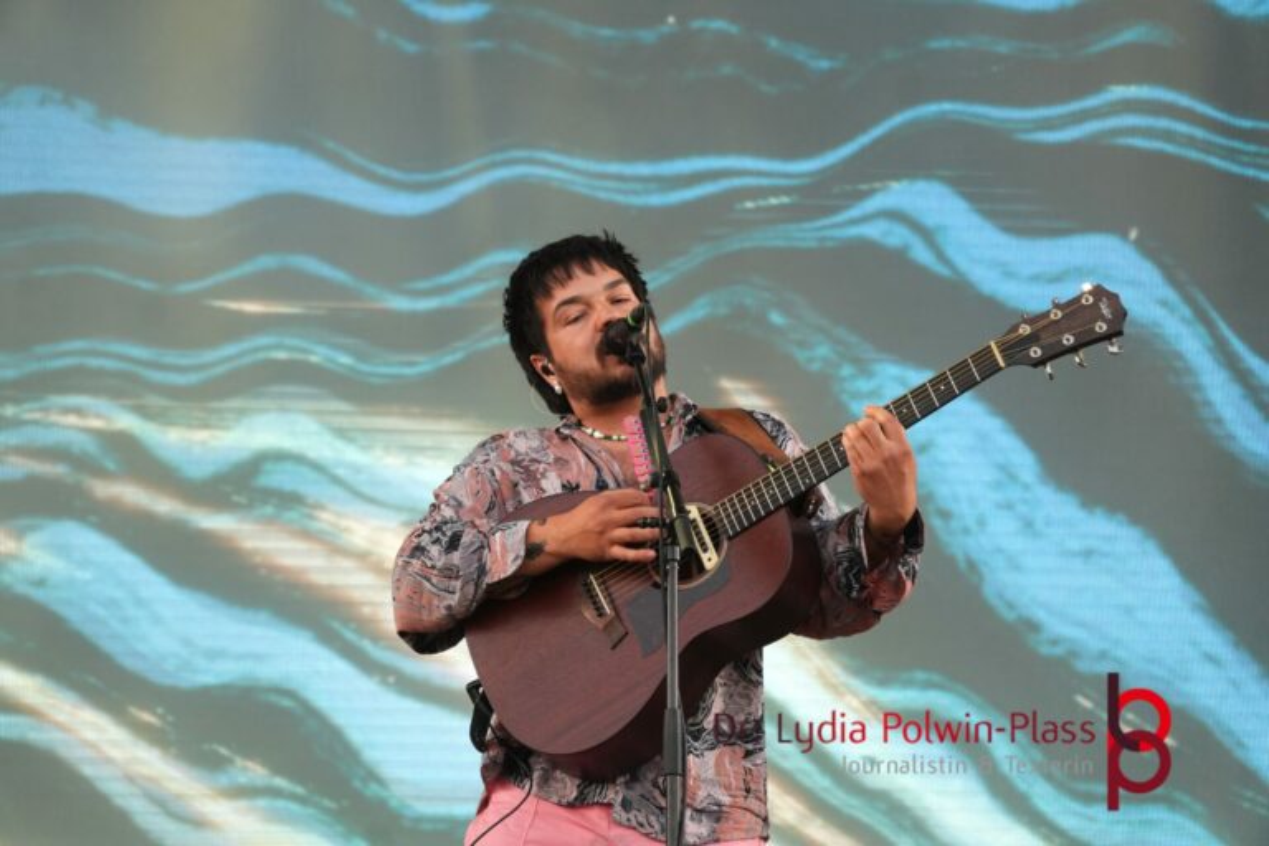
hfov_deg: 11.9
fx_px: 6080
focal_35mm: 172
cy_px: 423
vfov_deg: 8.0
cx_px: 634
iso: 800
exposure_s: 1/200
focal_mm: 115
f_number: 5.6
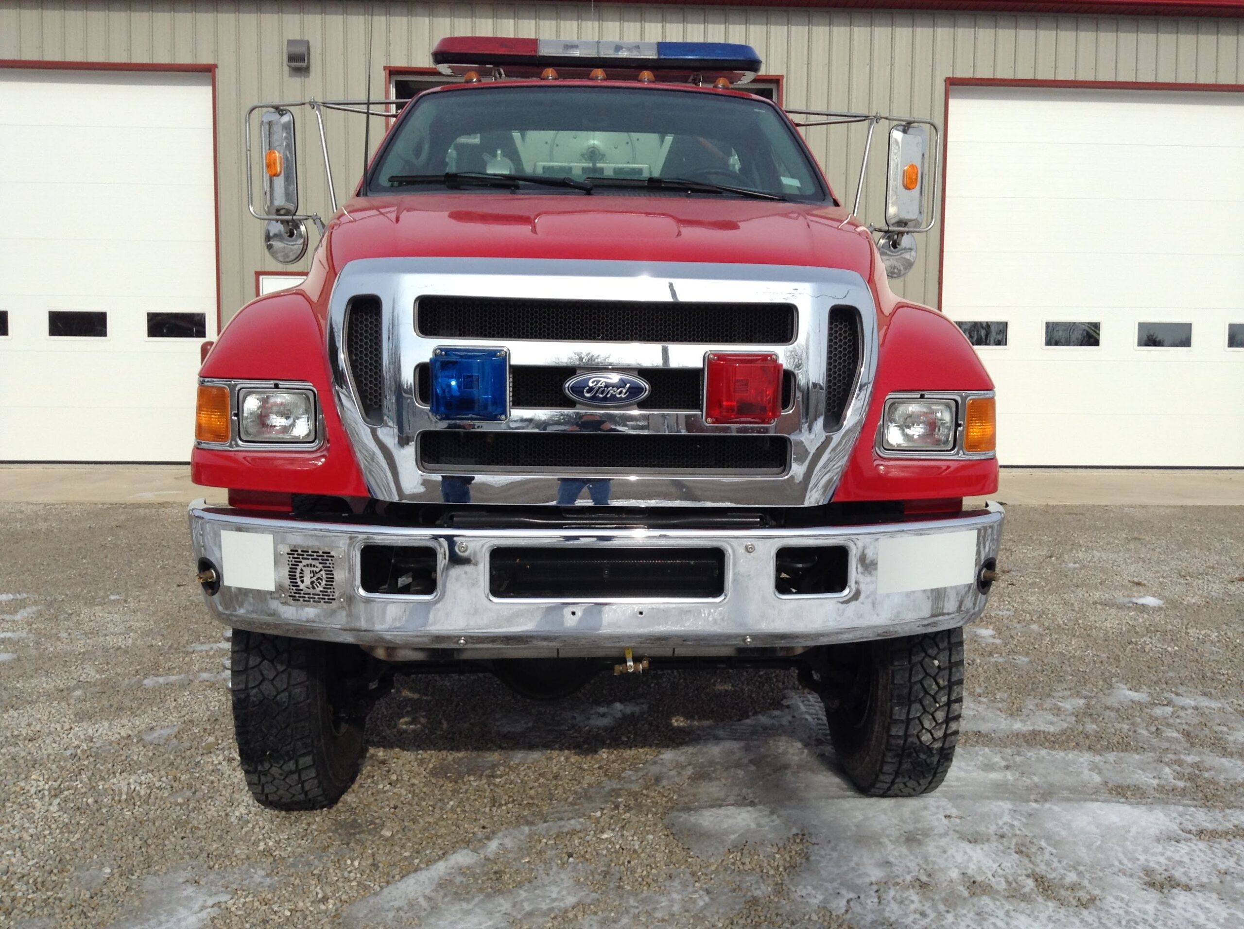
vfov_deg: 42.8
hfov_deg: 55.4
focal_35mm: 33
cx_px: 622
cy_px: 464
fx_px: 1184
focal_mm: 3.3
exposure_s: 1/2000
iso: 25
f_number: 2.4
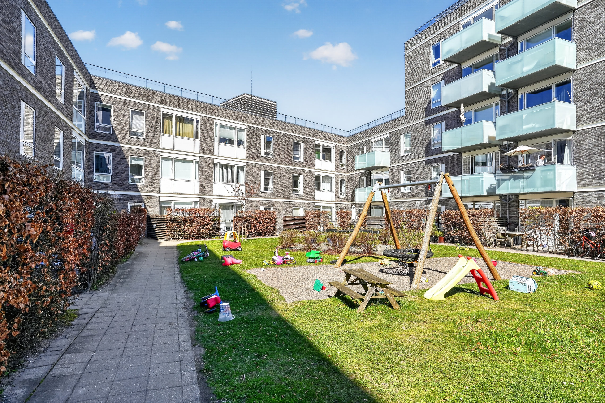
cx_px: 302
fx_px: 370
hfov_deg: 78.6
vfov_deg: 57.2
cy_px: 202
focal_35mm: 22
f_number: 8
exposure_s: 1/200
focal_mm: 22
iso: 400
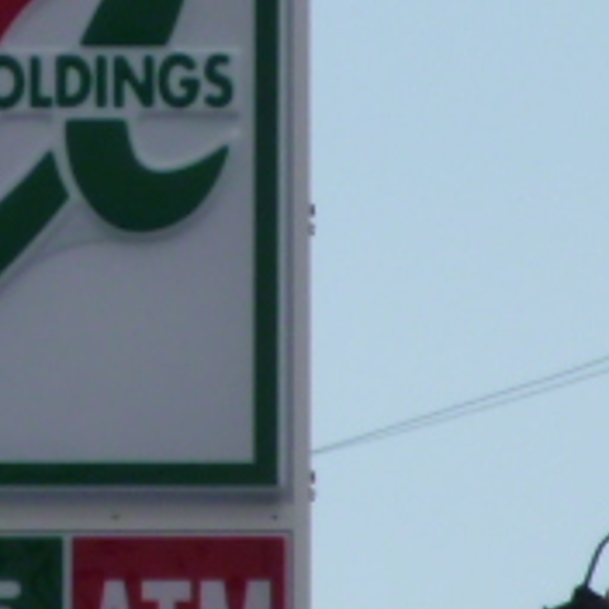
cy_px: 221
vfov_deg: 2.3
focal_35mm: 752
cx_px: -38
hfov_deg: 2.3
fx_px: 14968
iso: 100
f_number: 6.4
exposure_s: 1/400
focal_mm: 21.5
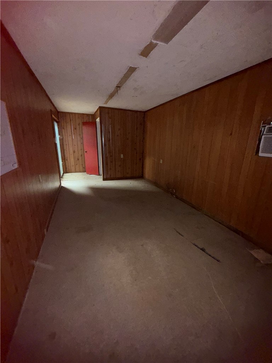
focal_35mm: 14
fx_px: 147
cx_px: 136
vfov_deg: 102.1
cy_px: 182
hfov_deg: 85.7
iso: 400
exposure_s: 1/30
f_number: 2.2
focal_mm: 2.22
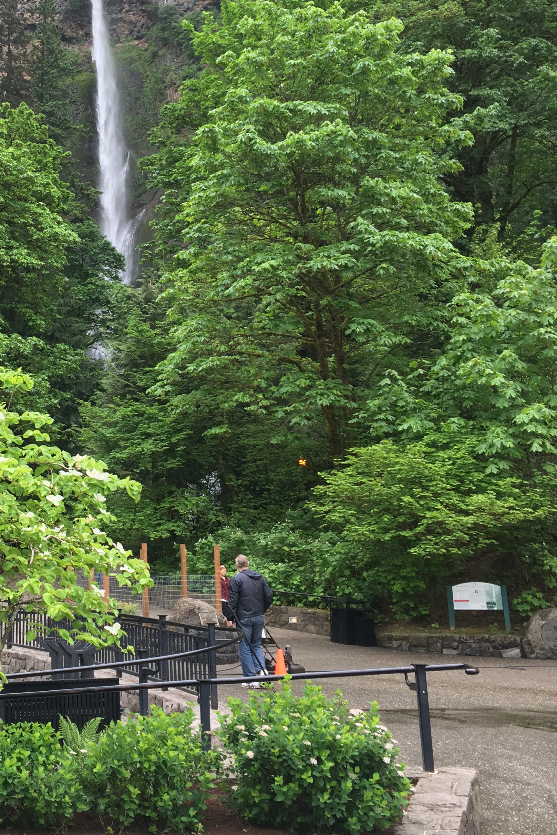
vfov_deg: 41.7
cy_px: 326
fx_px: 1091
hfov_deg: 27.8
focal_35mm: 47
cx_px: 76
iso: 25
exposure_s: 1/139
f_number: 2.2
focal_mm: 4.15
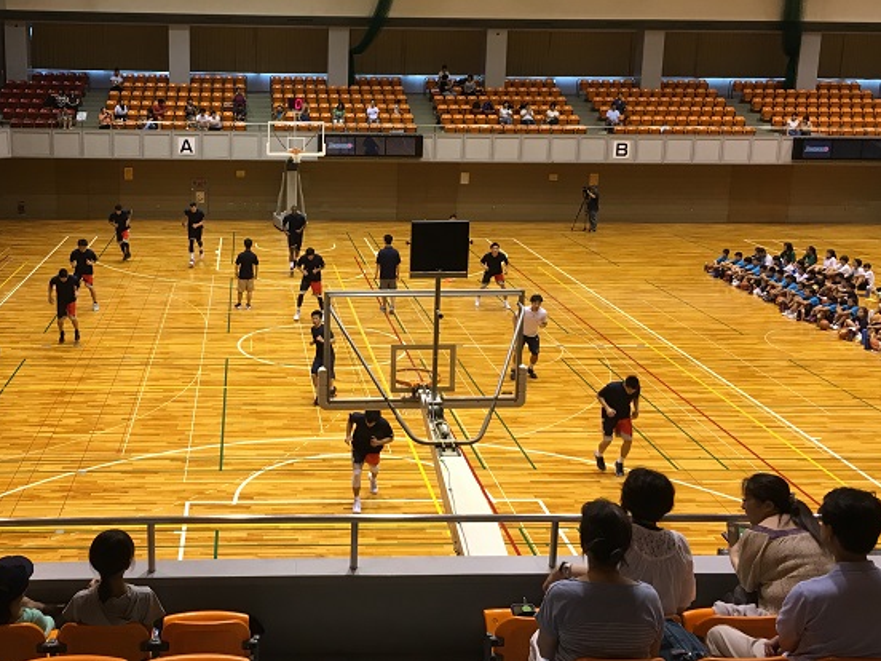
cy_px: 268
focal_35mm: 42
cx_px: 300
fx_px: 1069
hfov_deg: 44.2
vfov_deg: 34.2
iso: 64
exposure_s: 1/30
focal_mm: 4.15
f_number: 2.2
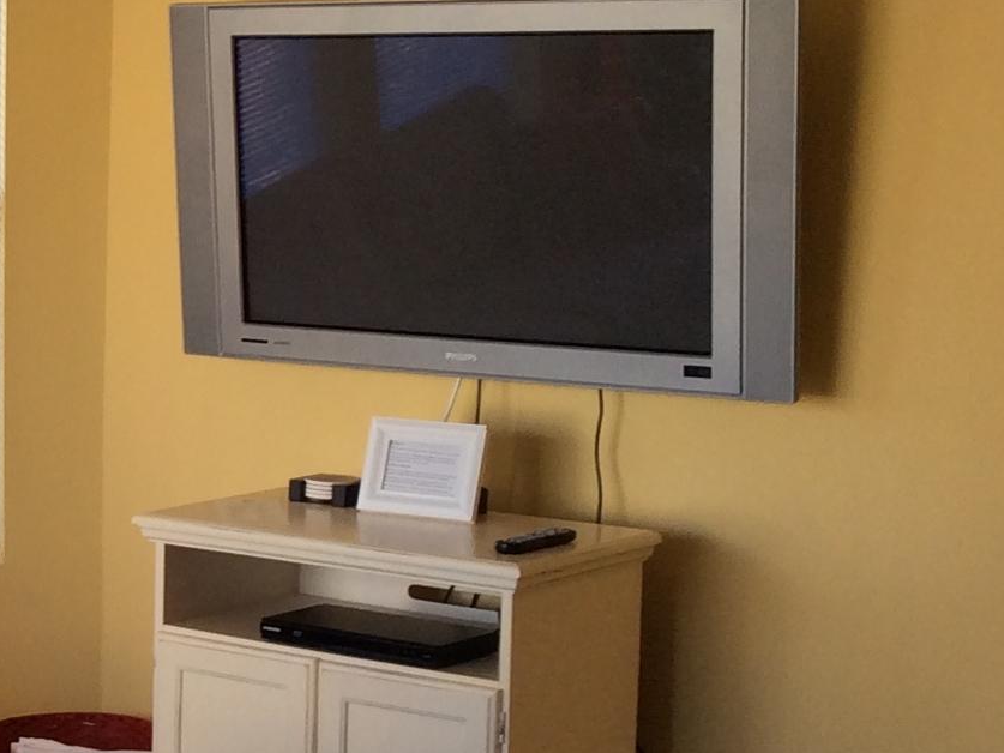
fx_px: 2959
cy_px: 525
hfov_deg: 18.3
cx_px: -176
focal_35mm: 102
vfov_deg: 14.5
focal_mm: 3.3
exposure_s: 1/60
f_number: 2.4
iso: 40
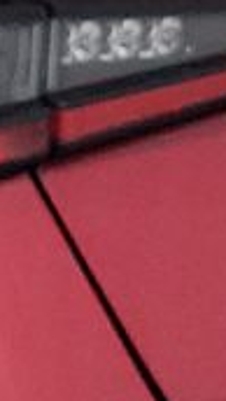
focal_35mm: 243
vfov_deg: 8.9
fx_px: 2584
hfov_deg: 4.7
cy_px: 126
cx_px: -564
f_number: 1.8
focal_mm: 6.7
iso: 995
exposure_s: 1/39
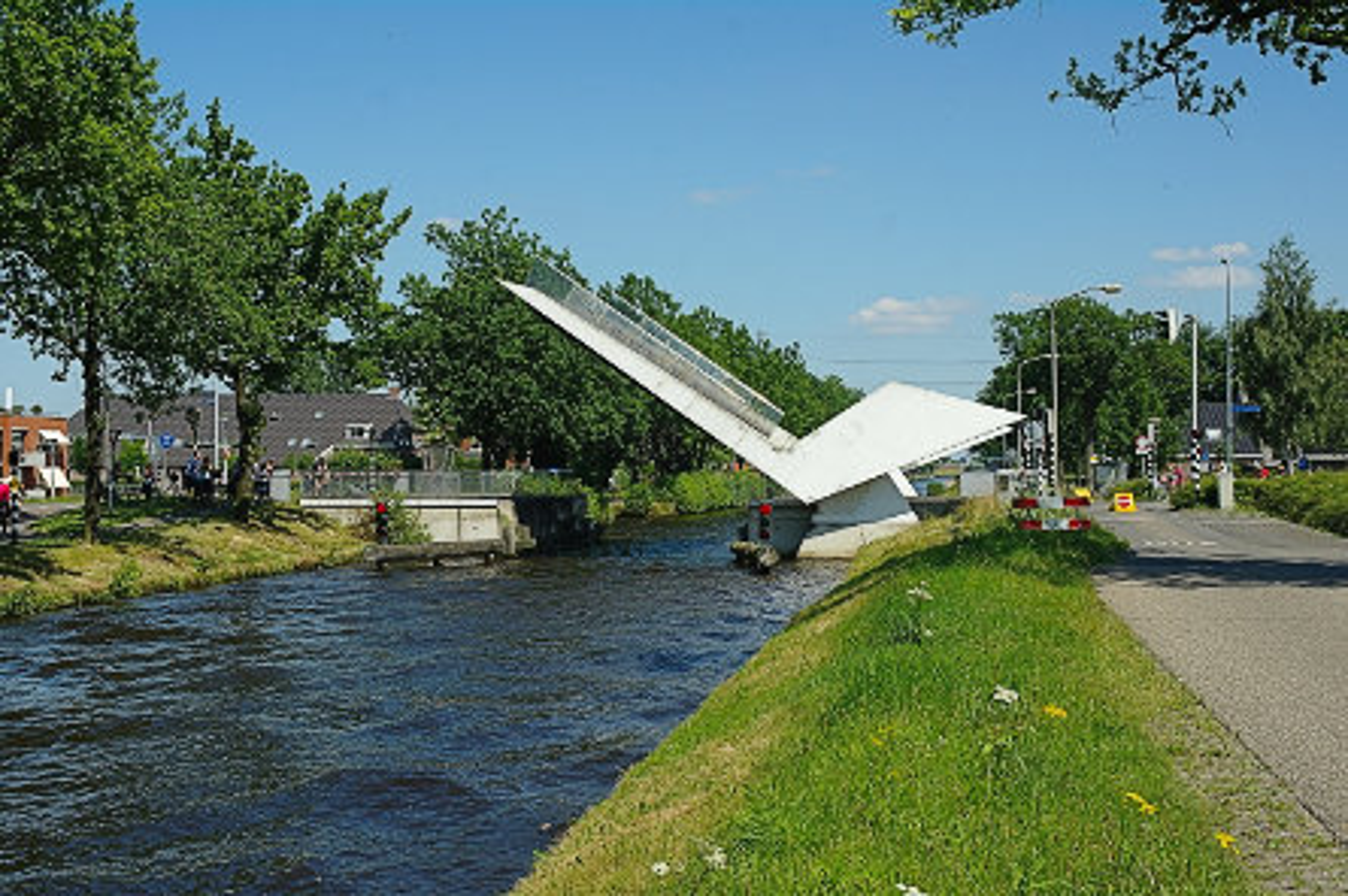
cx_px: 674
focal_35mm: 50
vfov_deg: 27.0
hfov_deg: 39.6
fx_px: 1871
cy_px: 448
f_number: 11
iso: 100
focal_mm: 33
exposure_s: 1/125
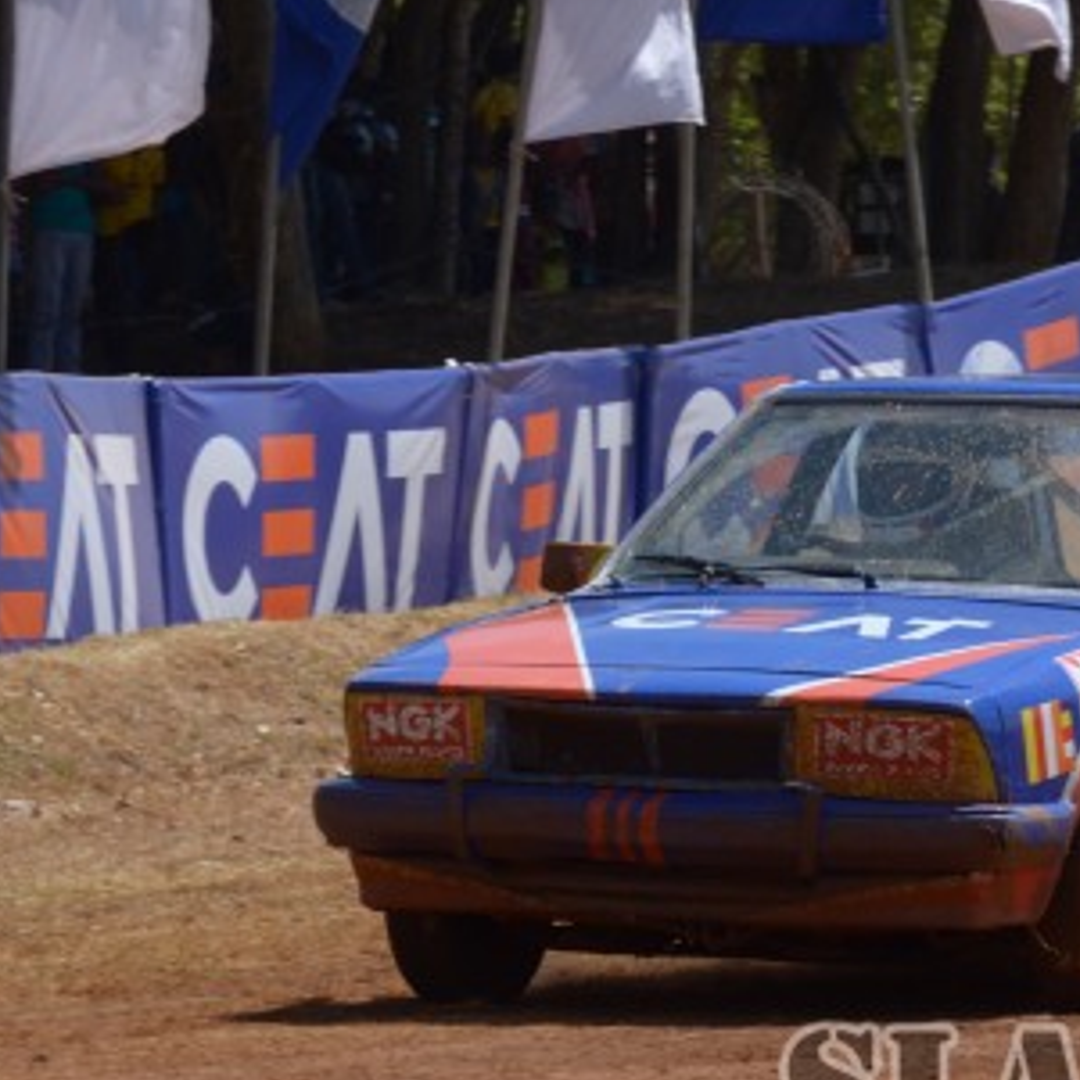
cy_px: 594
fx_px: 14749
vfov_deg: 4.2
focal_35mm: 418
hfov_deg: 4.2
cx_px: 879
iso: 200
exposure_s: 1/500
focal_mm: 165
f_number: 9
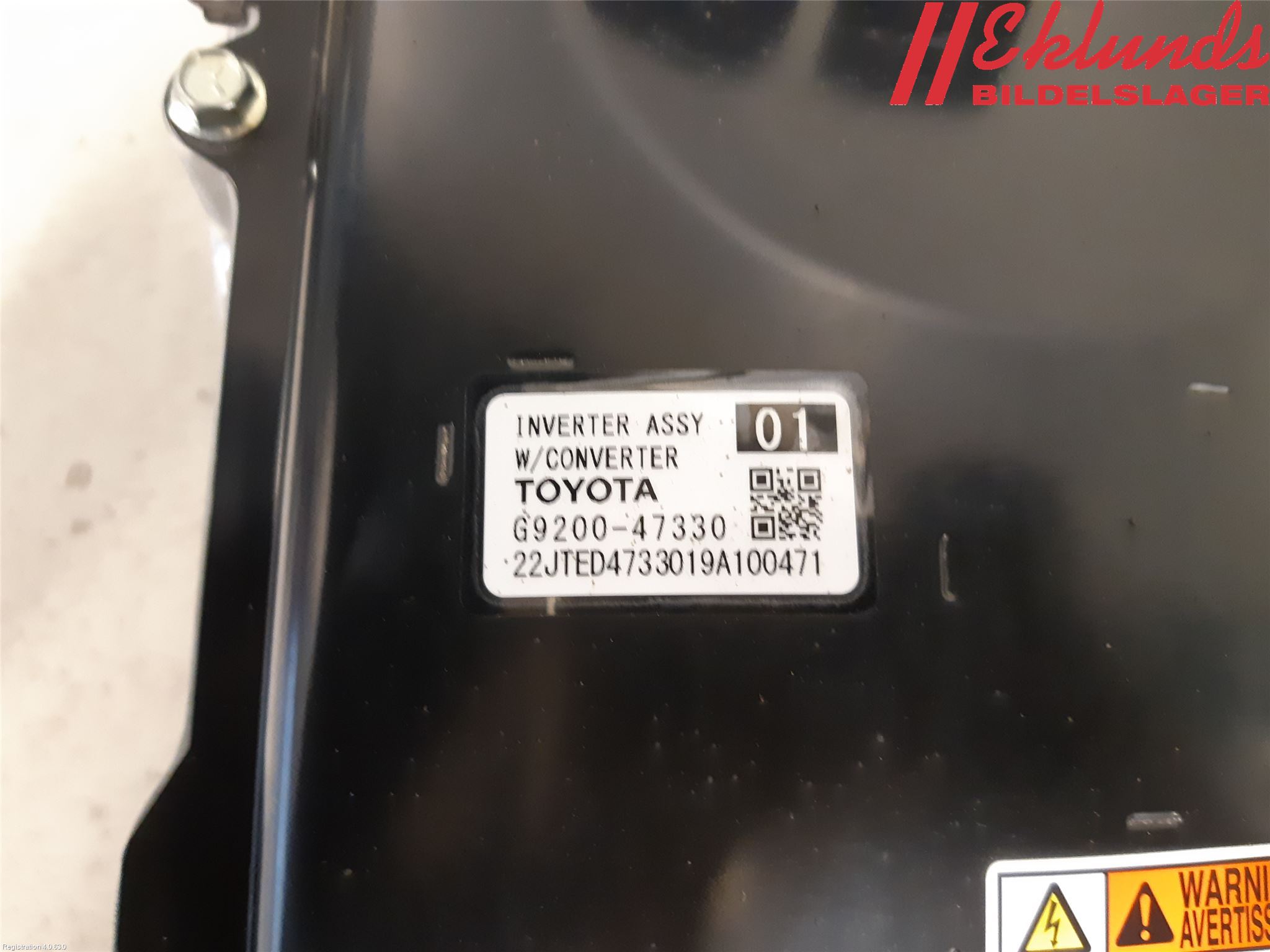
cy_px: 476
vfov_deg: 53.1
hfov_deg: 67.3
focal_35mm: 26
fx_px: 954
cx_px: 635
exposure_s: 1/25
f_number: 1.7
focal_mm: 3.93
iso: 400
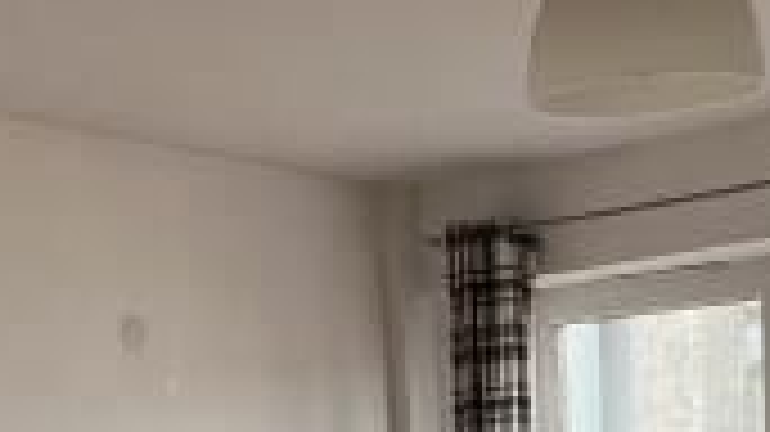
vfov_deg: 12.7
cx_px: 405
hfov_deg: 25.0
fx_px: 1735
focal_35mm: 85
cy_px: 828
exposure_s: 1/99
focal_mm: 1.57
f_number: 1.8
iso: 64
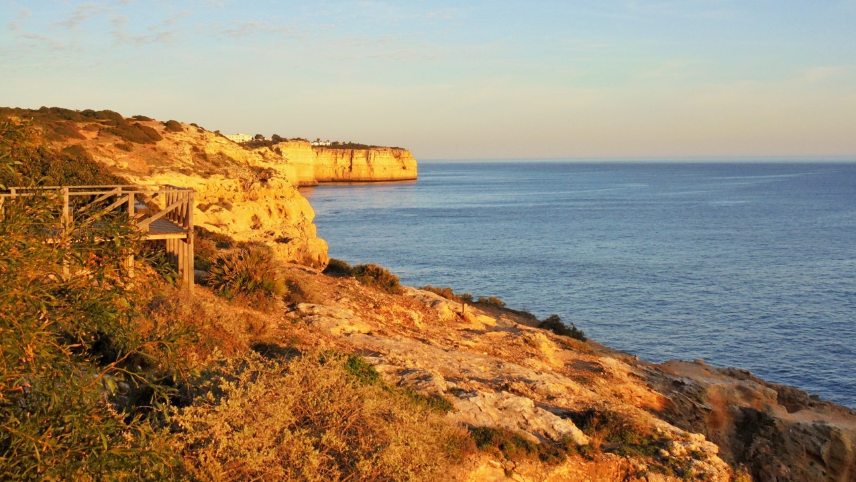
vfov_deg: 25.3
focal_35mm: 47
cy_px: 169
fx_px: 1067
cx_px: 429
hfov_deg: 43.7
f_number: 4.5
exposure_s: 1/400
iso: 100
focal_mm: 7.8
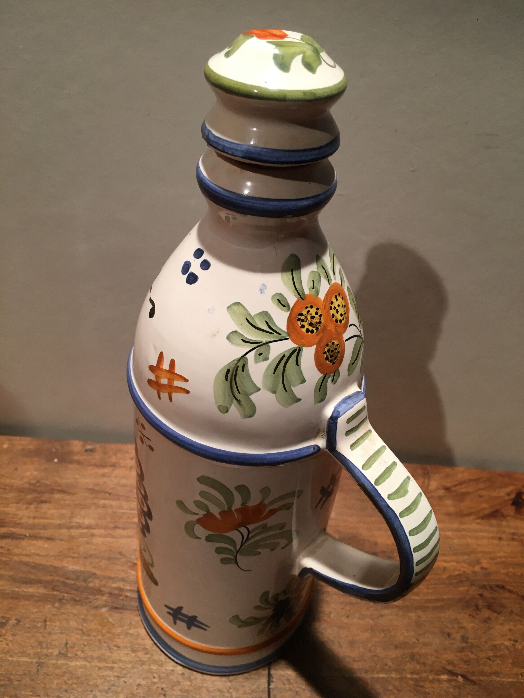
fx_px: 585
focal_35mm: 29
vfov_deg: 61.7
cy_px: 349
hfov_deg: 48.2
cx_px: 262
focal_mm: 4.15
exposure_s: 1/33
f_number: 2.2
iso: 80
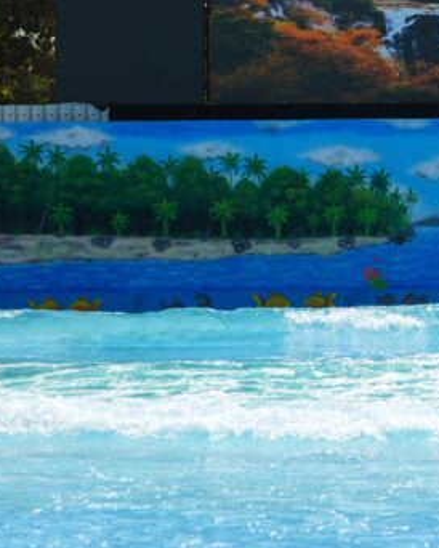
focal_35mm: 88
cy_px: 135
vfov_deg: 21.4
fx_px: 1434
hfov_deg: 16.9
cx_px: 476
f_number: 5
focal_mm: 21
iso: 100
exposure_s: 1/1000
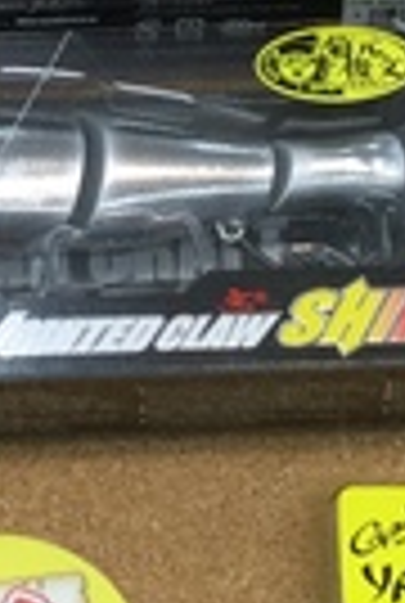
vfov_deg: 14.1
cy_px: 40
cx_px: 68
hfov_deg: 9.5
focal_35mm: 144
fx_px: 2417
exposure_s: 1/40
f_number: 2.4
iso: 32
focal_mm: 3.3
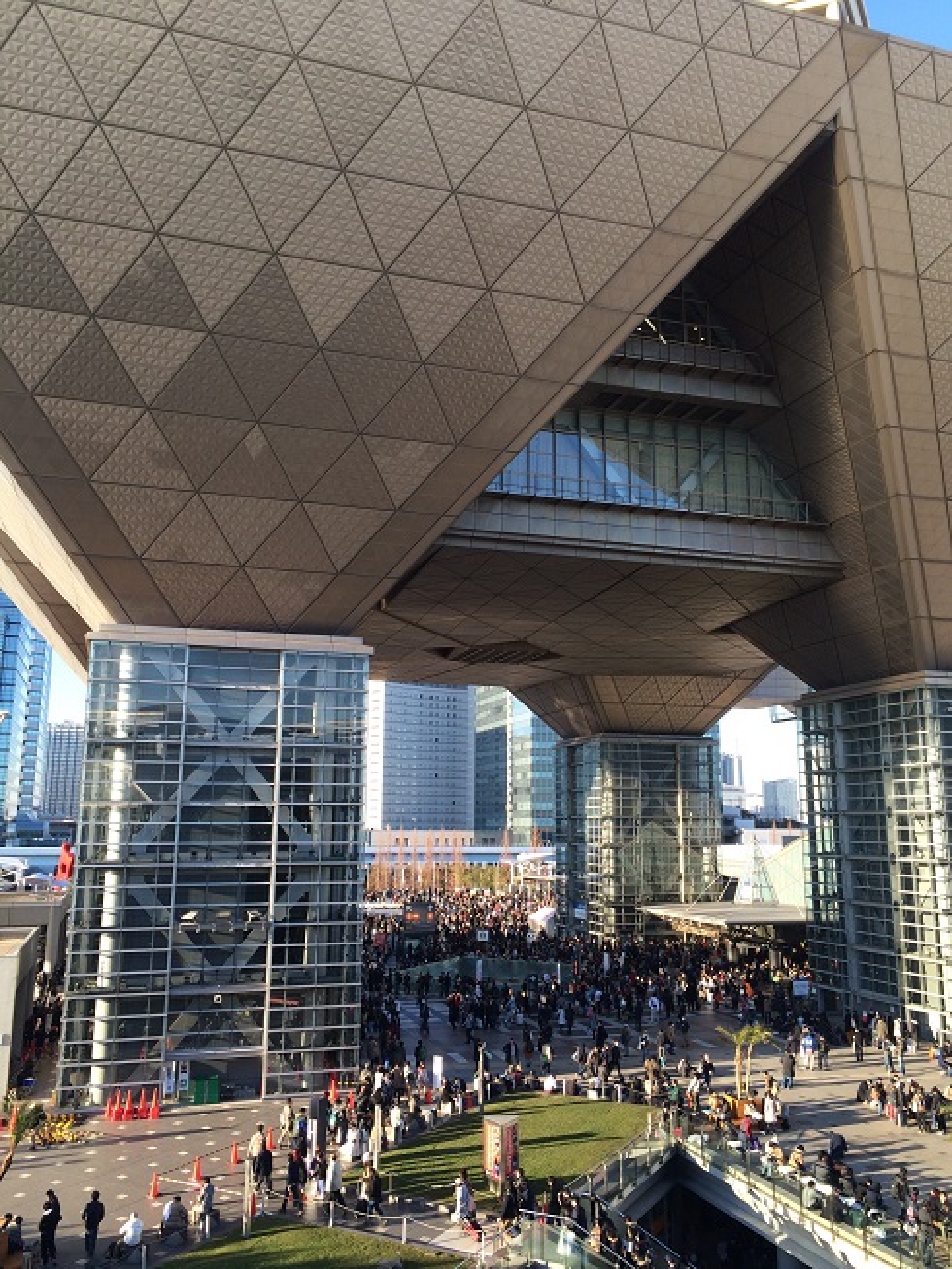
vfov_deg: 61.7
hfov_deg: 48.2
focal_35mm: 29
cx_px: 476
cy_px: 634
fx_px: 1063
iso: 32
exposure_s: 1/376
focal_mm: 4.15
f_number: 2.2
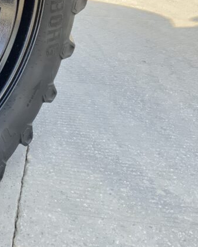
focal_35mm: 69
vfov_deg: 26.8
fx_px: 505
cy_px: 38
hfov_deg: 20.8
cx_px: -34
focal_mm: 3
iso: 16
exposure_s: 1/248
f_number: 1.8
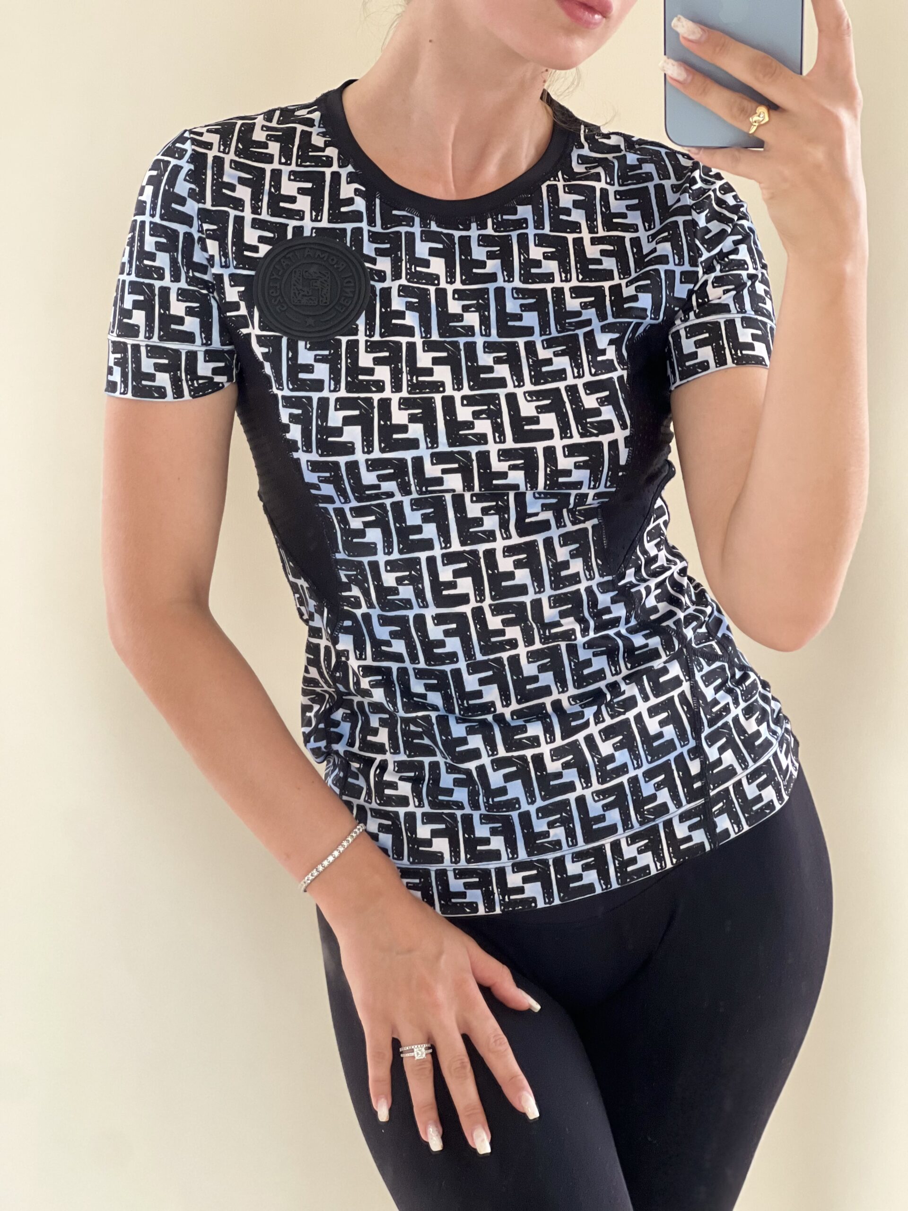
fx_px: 2693
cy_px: 606
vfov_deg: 25.3
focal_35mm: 77
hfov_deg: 19.1
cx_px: 454
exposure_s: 1/82
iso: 250
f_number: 2.8
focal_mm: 9
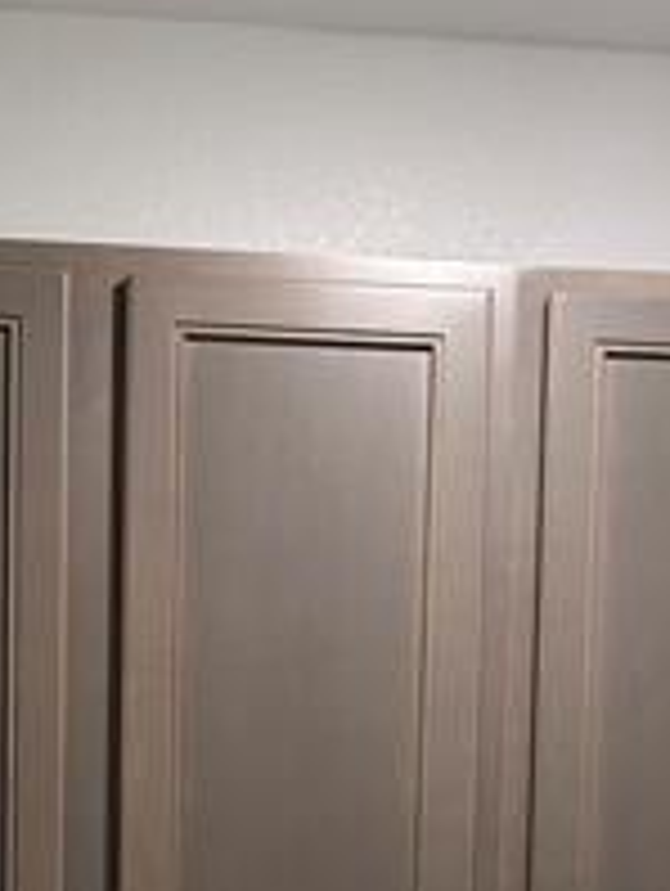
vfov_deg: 18.9
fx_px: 2395
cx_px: 283
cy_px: 1282
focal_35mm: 93
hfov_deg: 15.9
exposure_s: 1/60
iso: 125
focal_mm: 6.86
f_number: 1.78
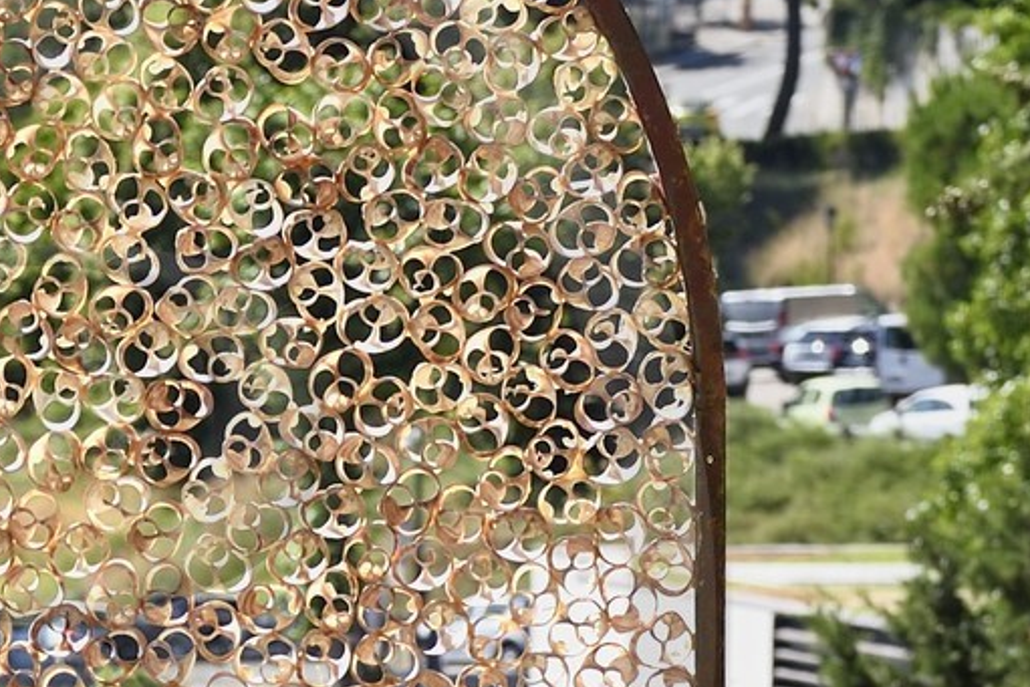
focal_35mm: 329
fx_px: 9415
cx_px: -222
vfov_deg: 4.2
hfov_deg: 6.2
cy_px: 624
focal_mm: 70
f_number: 8
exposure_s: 1/320
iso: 200
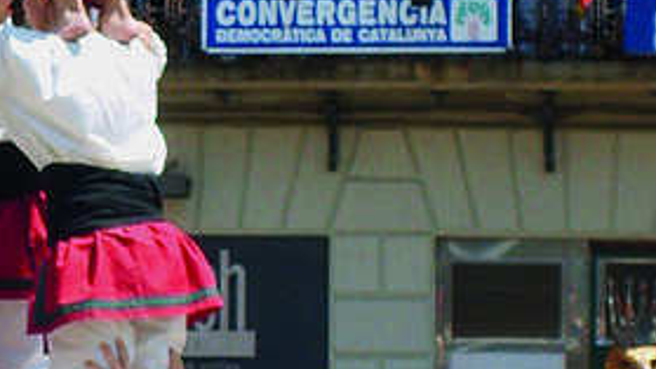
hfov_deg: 5.2
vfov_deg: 3.0
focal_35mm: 410
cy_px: 237
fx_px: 7132
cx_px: -80
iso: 50
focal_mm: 17.4
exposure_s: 1/250
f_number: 4.9
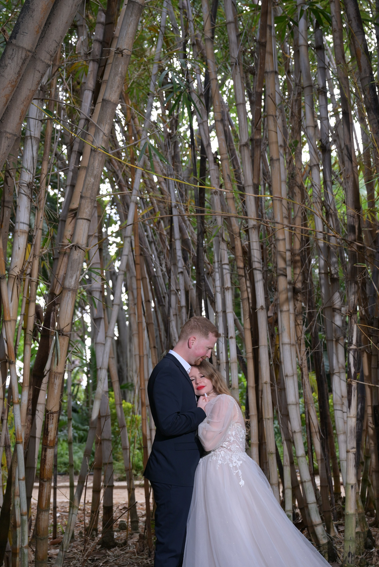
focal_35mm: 51
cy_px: 338
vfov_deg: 38.7
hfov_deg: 26.5
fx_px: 804
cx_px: 219
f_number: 3.5
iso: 250
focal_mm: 40
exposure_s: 1/160
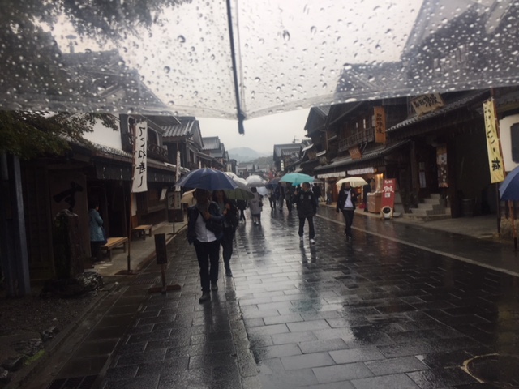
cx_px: 260
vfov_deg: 48.2
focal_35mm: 29
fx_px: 435
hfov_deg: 61.7
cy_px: 194
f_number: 2.2
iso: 32
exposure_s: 1/255
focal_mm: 4.15
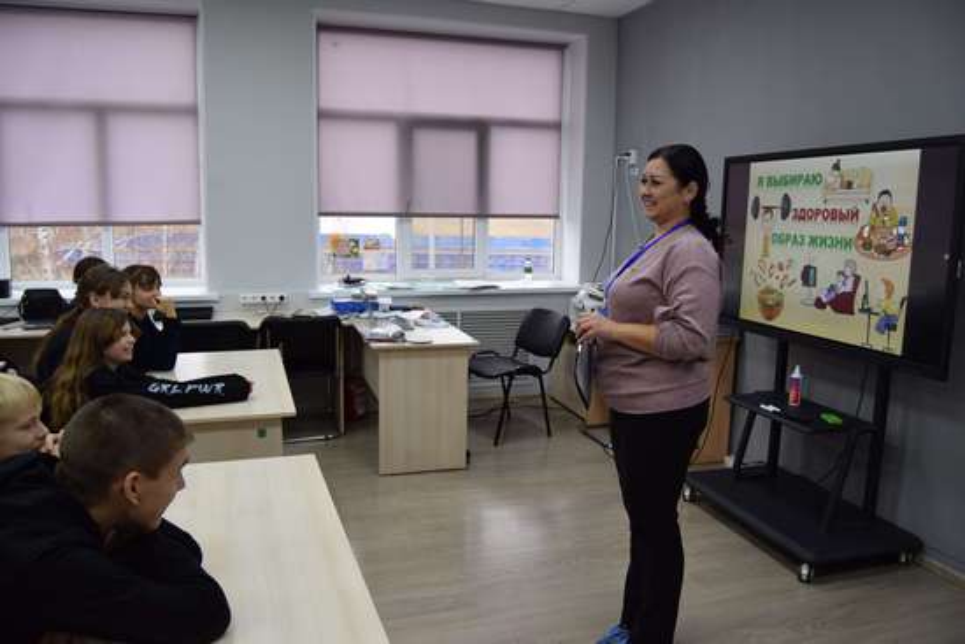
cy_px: 322
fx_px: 724
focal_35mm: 27
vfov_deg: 48.0
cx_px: 482
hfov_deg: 67.4
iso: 400
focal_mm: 18
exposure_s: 1/60
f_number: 4
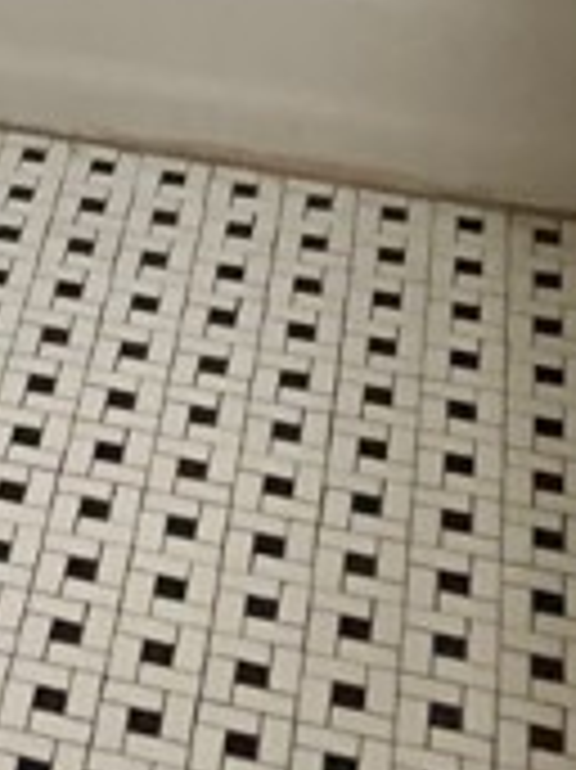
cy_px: -824
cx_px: -436
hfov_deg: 11.8
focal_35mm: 117
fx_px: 2599
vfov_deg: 13.9
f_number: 1.8
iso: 400
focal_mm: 4.25
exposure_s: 1/40
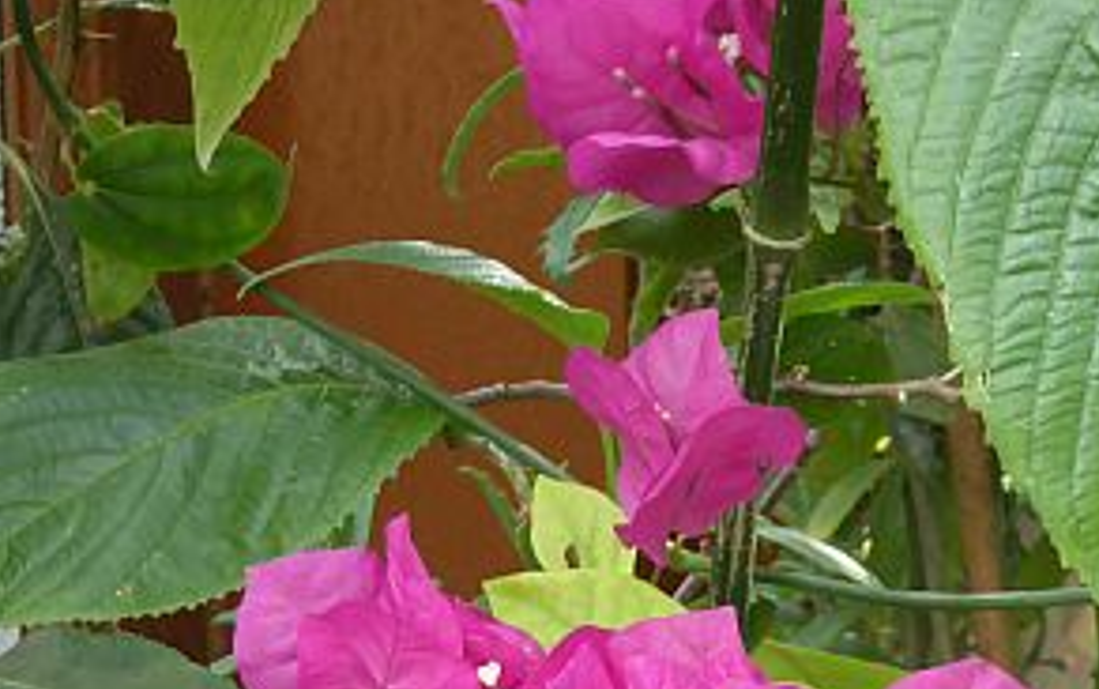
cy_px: 889
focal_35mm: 246
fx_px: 7374
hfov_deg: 8.5
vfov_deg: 5.3
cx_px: 900
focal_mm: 19
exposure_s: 1/60
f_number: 5.1
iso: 250
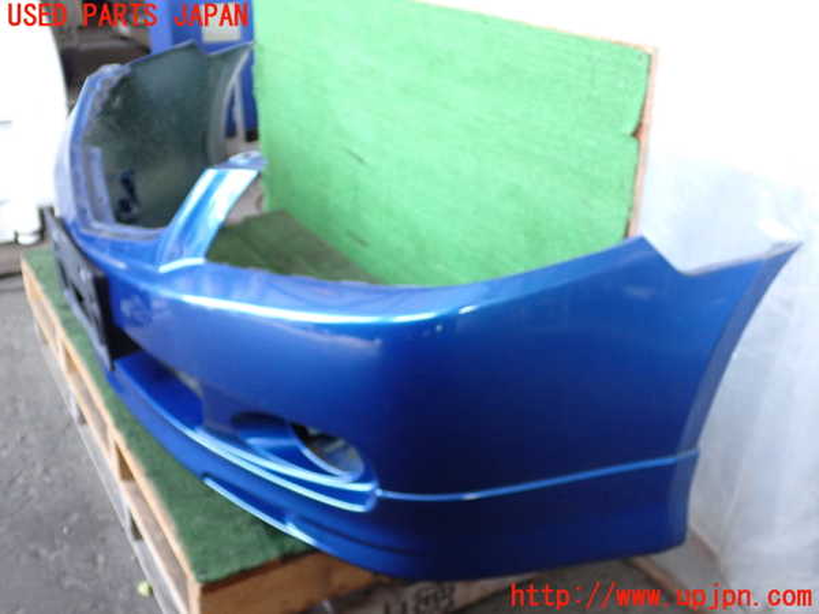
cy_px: 307
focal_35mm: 38
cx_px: 410
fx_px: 899
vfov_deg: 37.7
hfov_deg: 49.0
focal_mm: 6.83
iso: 500
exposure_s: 1/125
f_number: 2.7
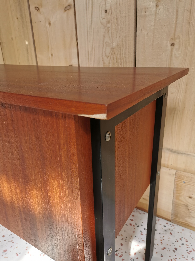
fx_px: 203
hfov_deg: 51.4
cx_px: 98
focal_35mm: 27
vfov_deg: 65.3
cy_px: 130
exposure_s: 1/231
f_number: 1.8
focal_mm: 5.58
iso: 50
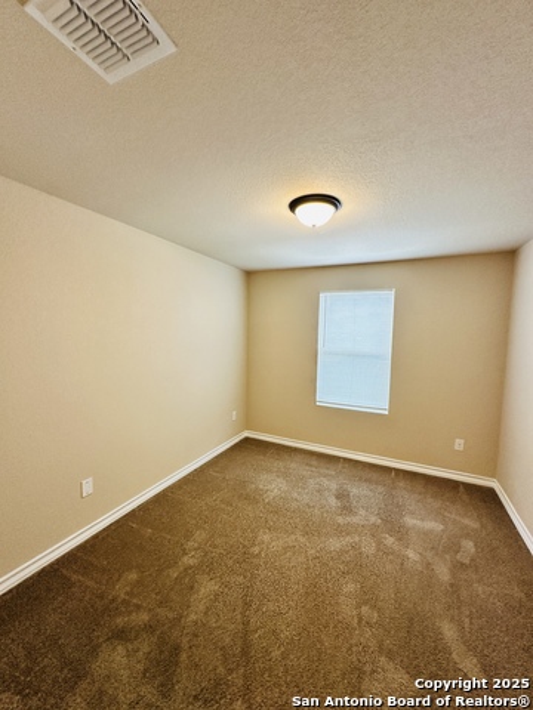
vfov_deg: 102.1
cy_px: 355
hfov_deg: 85.7
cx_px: 266
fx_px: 287
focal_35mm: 14
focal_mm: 2.22
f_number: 2.2
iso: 200
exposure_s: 1/120
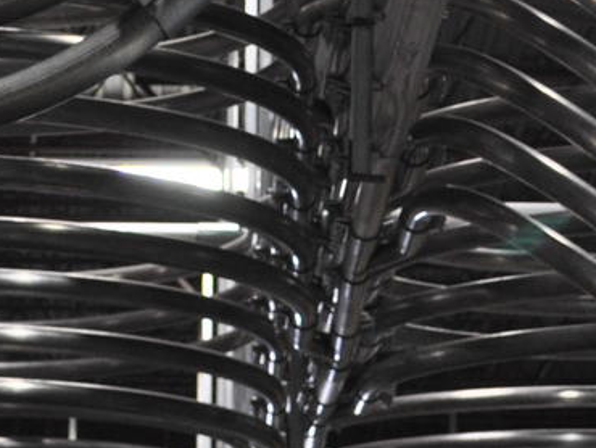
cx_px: 377
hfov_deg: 7.4
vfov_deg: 5.5
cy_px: -117
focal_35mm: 269
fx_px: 4635
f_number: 5
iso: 400
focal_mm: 36
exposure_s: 1/25
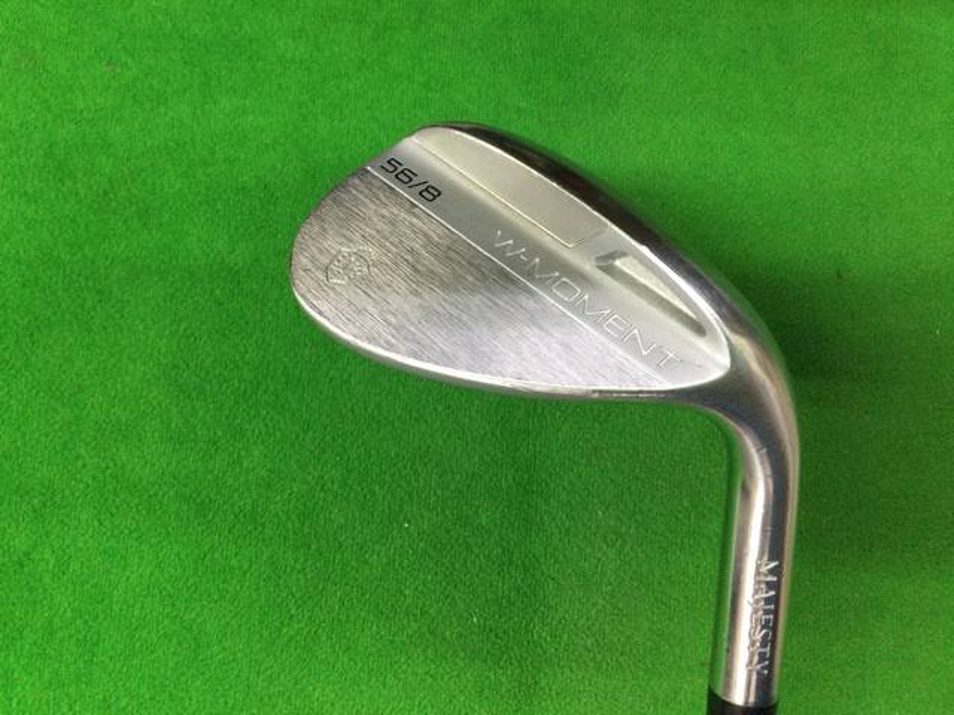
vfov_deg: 45.4
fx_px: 854
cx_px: 477
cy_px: 358
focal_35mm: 31
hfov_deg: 58.4
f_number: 2.4
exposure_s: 1/30
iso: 100
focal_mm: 3.3
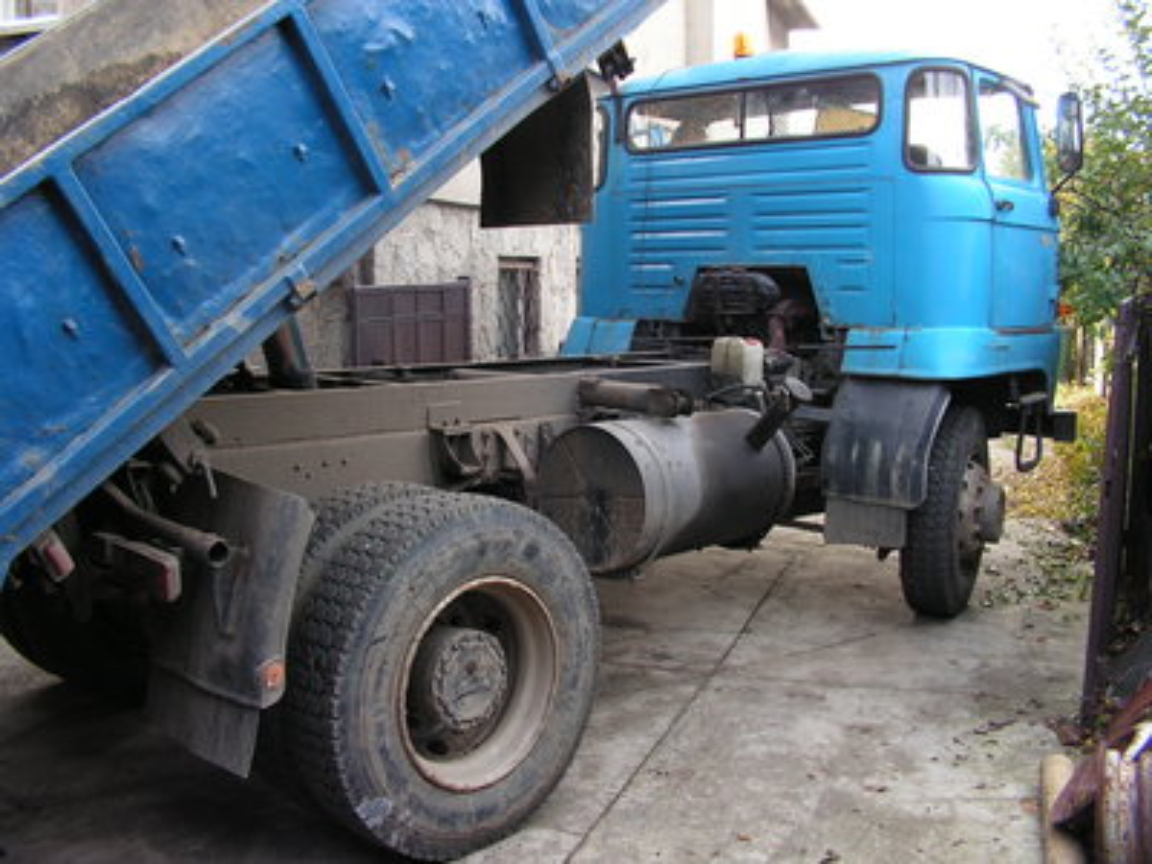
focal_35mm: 36
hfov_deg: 51.4
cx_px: 576
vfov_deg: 39.7
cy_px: 432
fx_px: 1198
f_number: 3.2
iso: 64
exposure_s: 1/40
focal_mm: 6
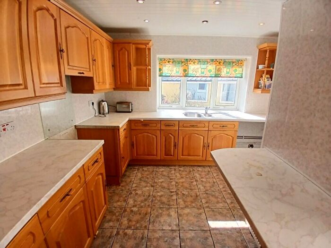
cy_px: 124
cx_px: 166
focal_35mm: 17
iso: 50
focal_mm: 1.4
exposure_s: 1/100
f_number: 2.2
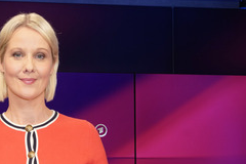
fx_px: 424
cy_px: 149
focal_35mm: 62
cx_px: 40
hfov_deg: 31.3
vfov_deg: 21.4
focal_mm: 33
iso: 2000
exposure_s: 1/125
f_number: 5.6
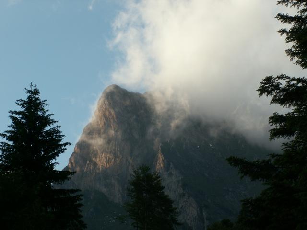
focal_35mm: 105
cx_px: 154
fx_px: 931
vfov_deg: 14.1
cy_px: 115
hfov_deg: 18.7
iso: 50
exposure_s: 1/80
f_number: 8
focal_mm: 17.16
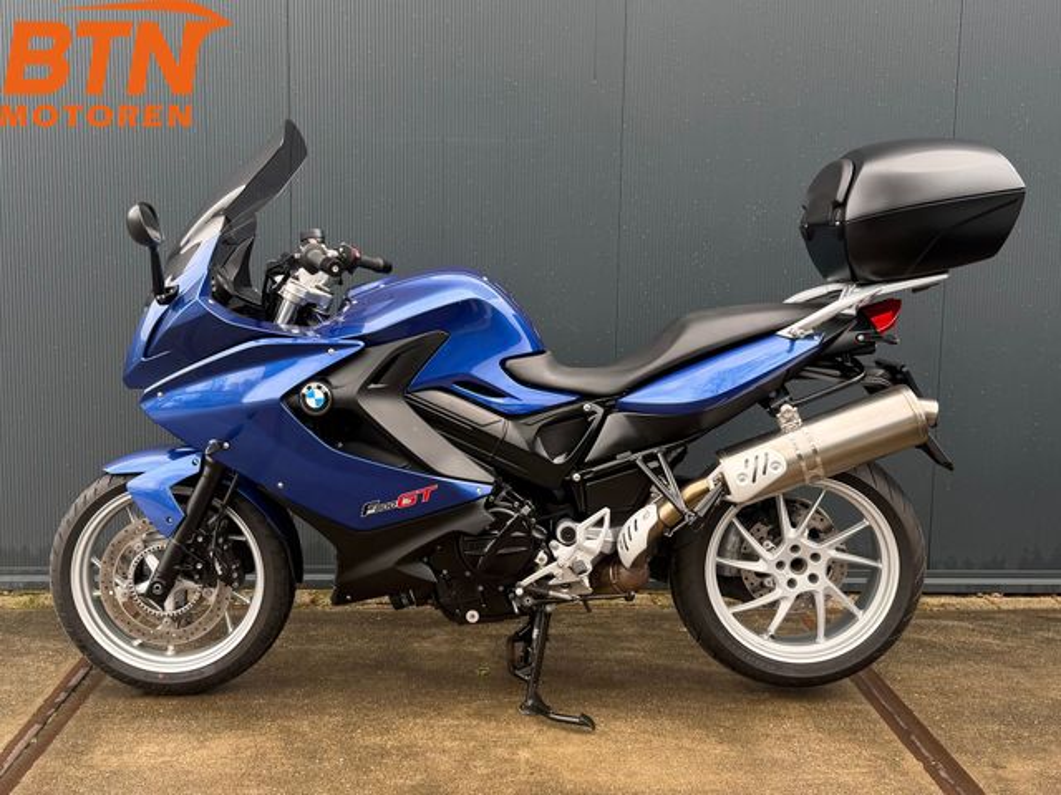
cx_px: 530
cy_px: 398
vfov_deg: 56.8
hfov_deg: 71.6
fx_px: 736
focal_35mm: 24
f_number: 1.78
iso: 64
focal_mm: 6.76
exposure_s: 1/177
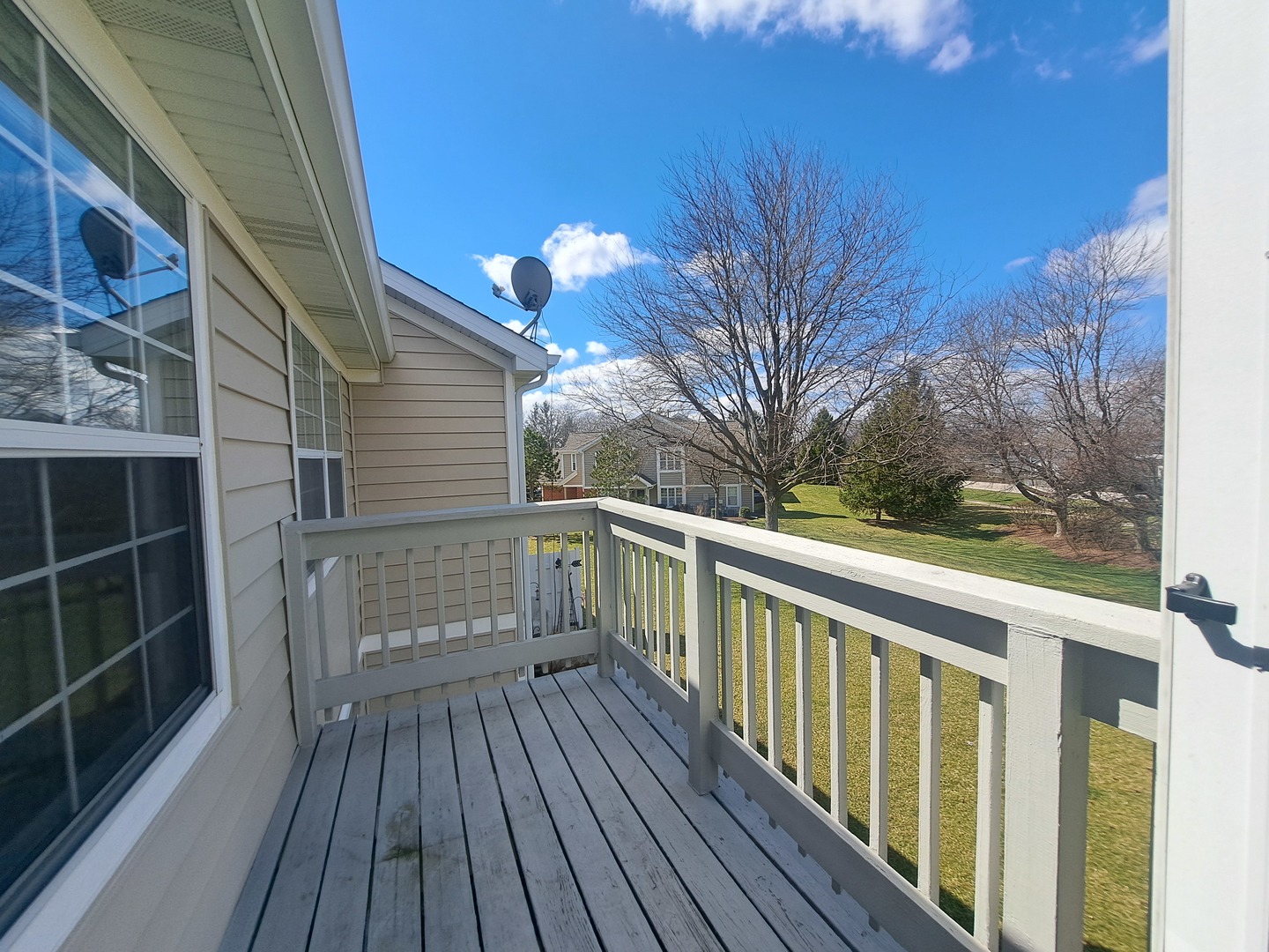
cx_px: 634
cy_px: 476
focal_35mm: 13
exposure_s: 1/1403
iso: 50
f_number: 2.2
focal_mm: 1.74
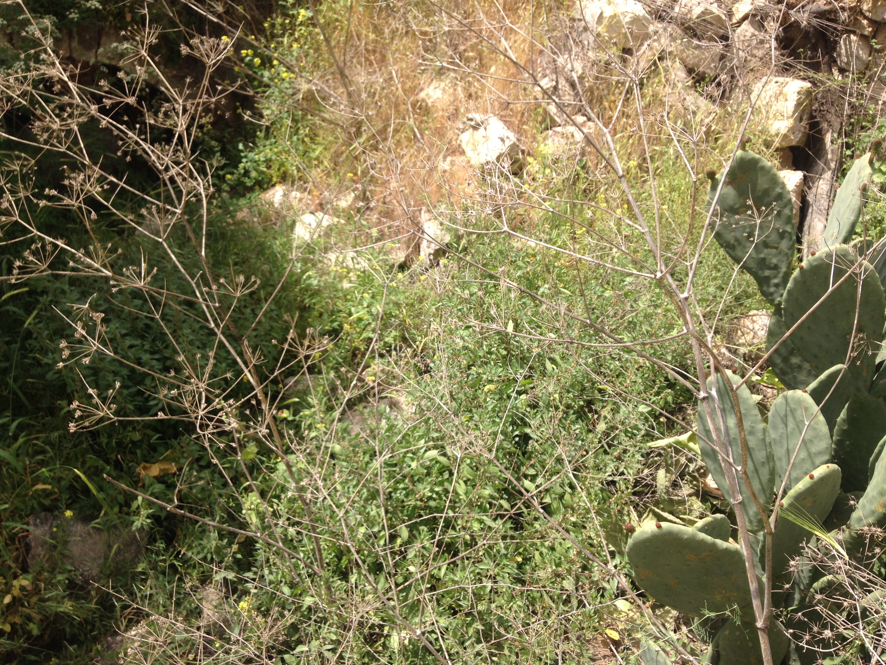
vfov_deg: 42.9
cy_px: 332
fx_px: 845
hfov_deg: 55.4
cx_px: 443
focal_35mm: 33
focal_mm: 4.12
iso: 50
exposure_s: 1/753
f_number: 2.4
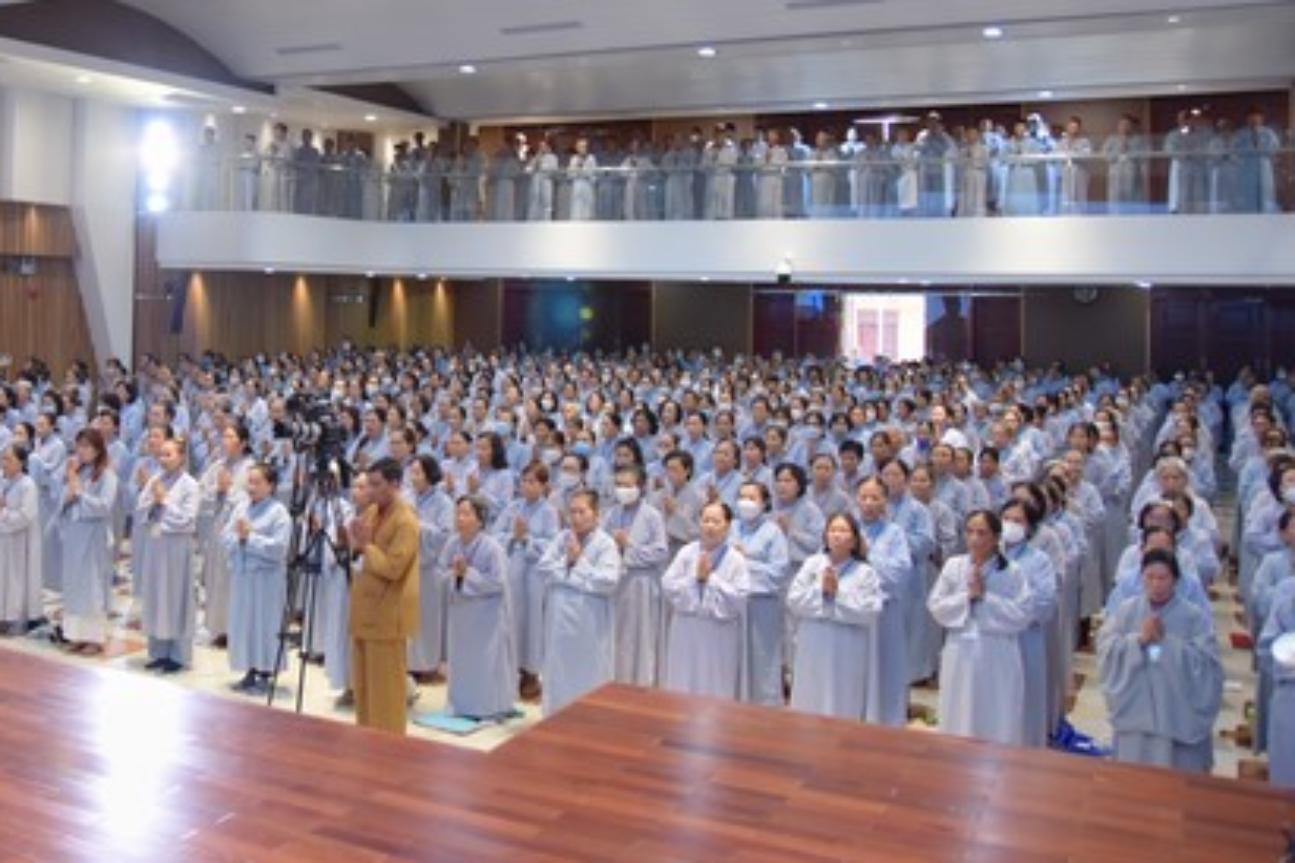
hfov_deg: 49.3
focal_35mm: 38
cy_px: 230
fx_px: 1367
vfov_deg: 34.4
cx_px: 378
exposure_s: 1/125
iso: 1000
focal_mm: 24
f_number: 4.5
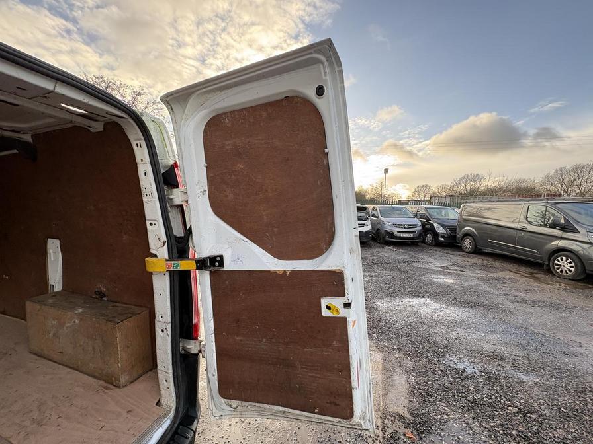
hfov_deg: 102.1
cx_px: 296
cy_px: 222
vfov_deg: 85.7
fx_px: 240
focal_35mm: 14
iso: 40
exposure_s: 1/191
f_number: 2.2
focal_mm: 2.22
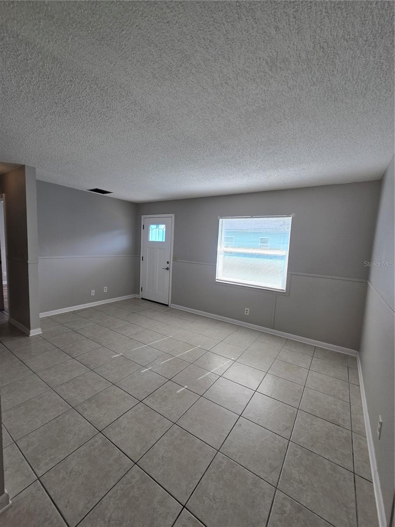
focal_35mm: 13
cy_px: 264
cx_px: 198
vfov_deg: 106.2
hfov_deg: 89.9
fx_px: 198
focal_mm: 2.2
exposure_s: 1/120
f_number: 2.2
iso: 50
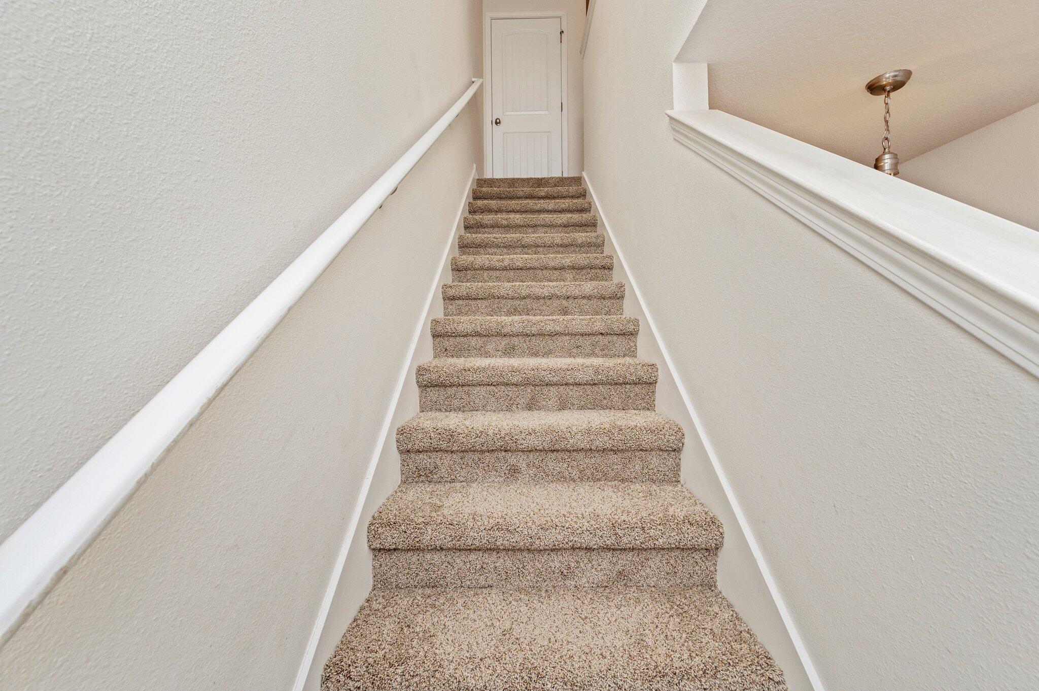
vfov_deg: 81.1
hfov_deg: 104.3
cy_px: 346
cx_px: 520
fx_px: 404
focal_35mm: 14
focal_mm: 14
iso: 320
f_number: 9
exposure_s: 1/60
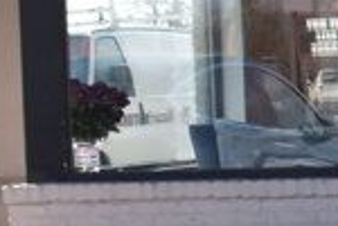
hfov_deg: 7.0
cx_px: 1086
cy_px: 258
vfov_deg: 5.3
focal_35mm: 256
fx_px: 2407
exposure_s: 1/200
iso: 400
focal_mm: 25
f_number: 10
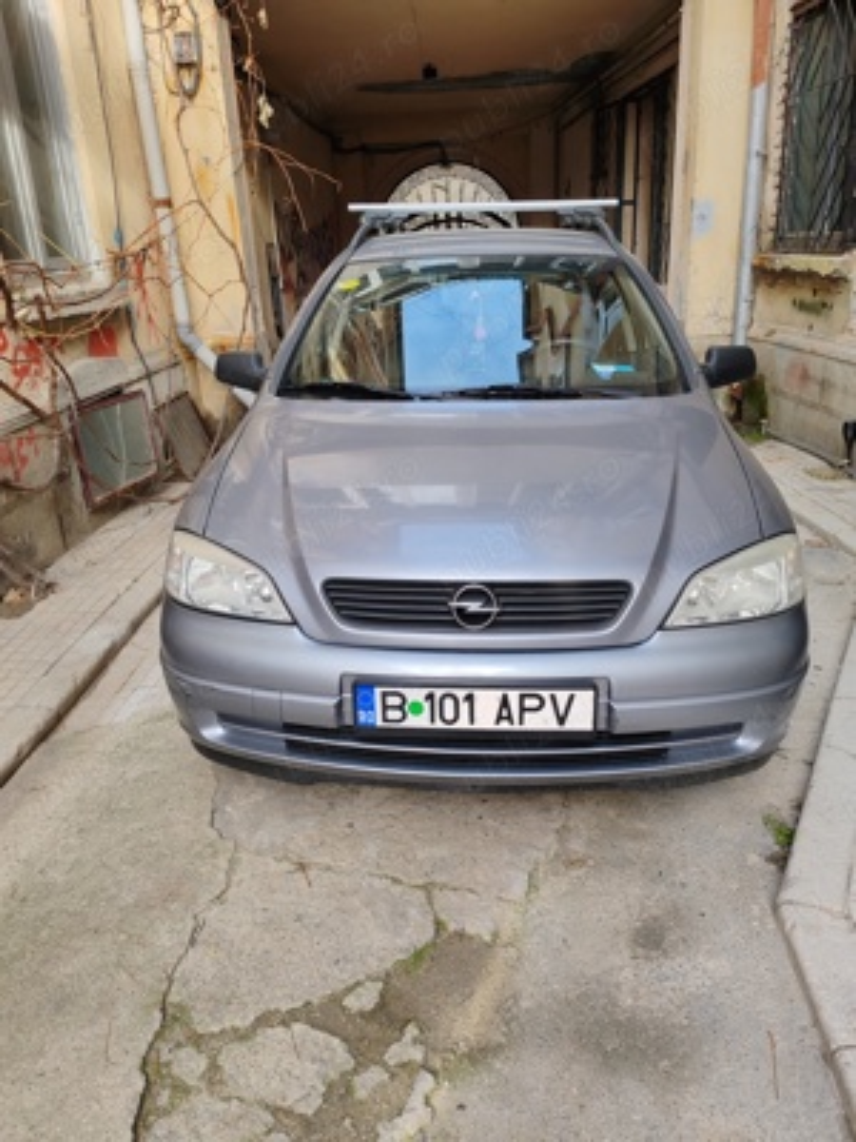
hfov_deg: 51.4
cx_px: 428
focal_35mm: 27
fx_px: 890
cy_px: 571
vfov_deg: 65.3
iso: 50
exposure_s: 1/110
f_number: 1.9
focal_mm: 6.12
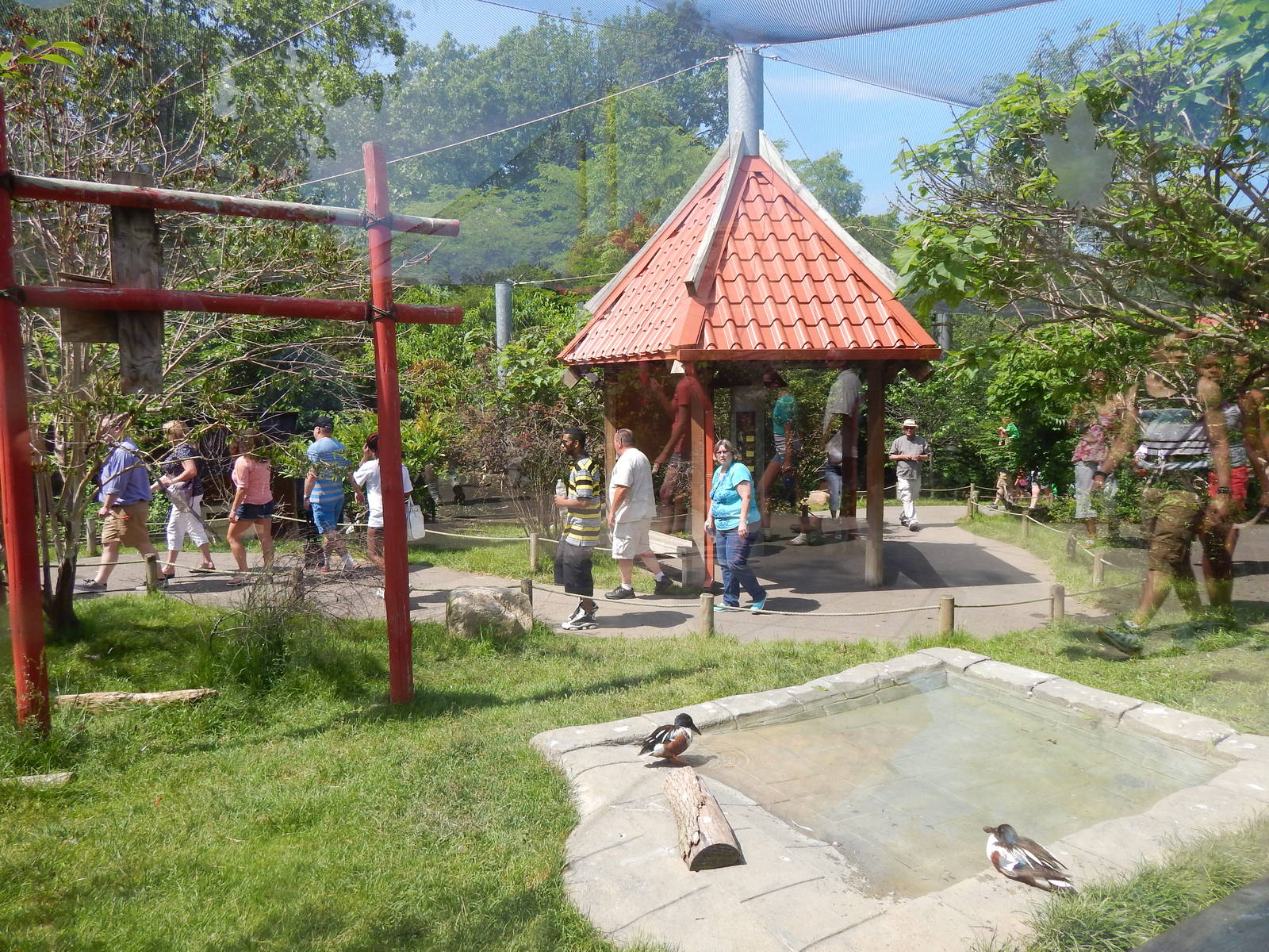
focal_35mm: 23
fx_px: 843
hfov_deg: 73.9
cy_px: 476
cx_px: 634
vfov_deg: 58.9
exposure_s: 1/800
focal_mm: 4
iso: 125
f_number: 3
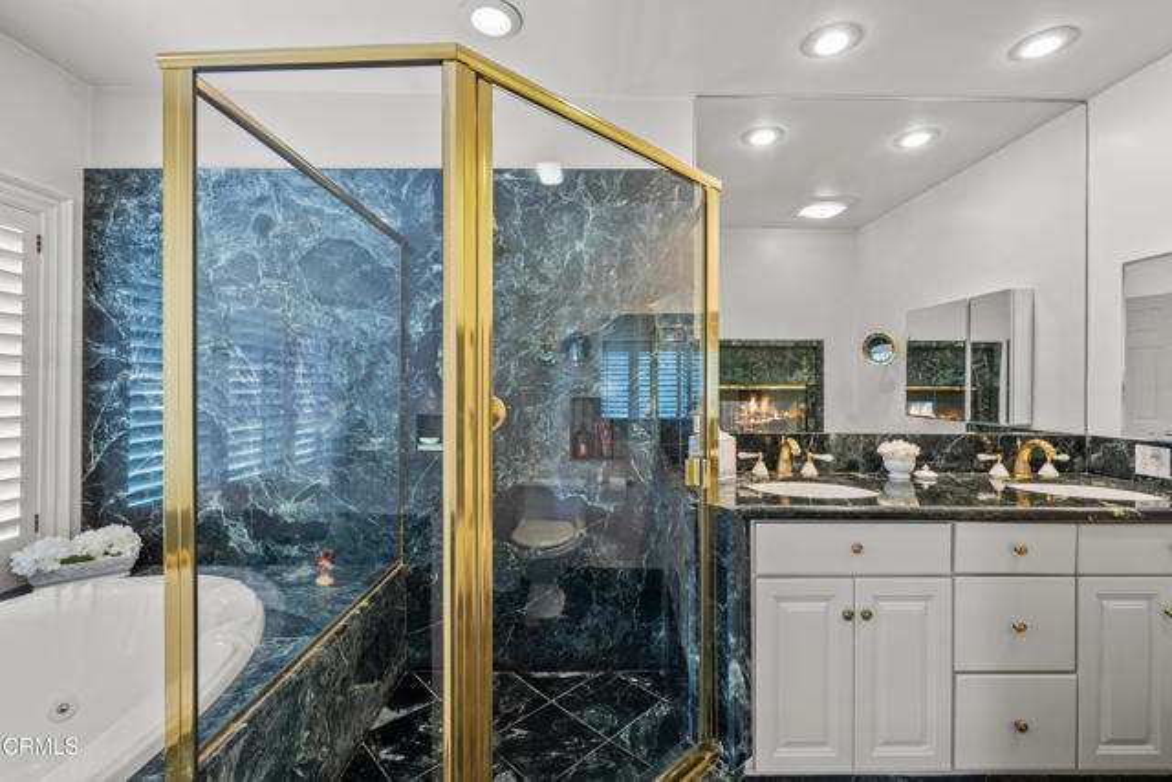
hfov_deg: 100.4
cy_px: 391
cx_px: 586
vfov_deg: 77.4
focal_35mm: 15
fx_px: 488
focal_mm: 15
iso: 125
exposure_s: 1/1.67
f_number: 9
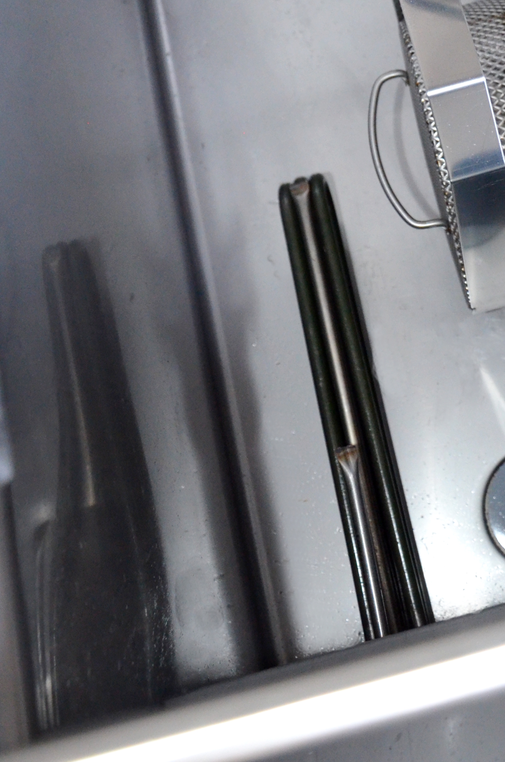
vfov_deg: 29.9
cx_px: 490
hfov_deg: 20.5
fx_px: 1353
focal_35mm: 64
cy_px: 57
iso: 2000
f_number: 3.8
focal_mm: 21
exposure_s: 1/60
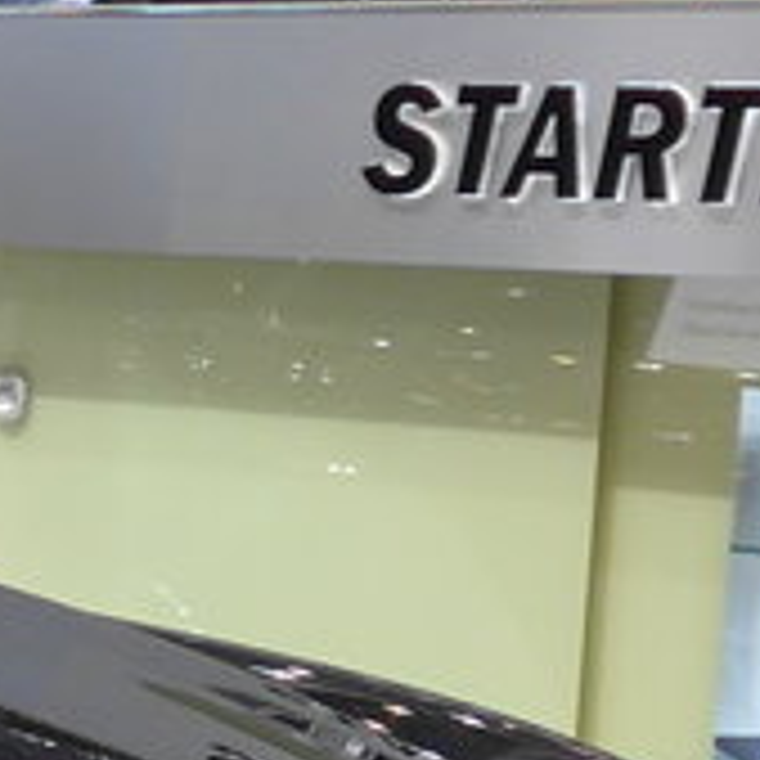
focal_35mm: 182
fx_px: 4521
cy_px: 1070
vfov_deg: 9.4
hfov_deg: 8.9
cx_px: -931
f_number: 2
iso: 100
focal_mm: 6
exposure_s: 1/60
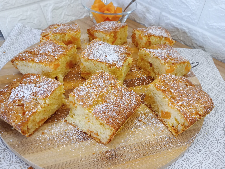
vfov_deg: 49.9
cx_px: 112
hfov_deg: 63.4
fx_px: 182
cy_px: 84
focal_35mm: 28
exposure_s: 1/50
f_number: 1.8
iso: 442
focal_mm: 4.27
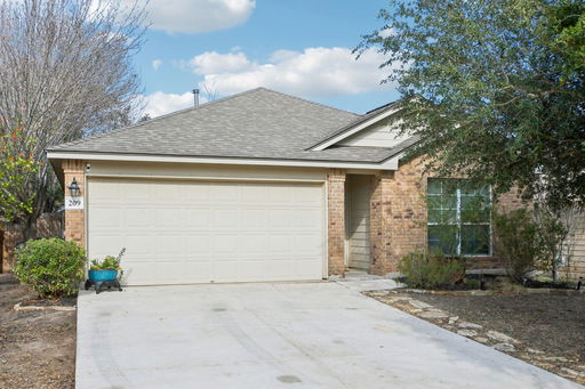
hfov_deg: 53.1
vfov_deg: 36.8
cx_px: 292
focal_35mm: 36
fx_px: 585
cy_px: 194
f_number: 8
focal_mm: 24
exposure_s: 1/2000
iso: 400
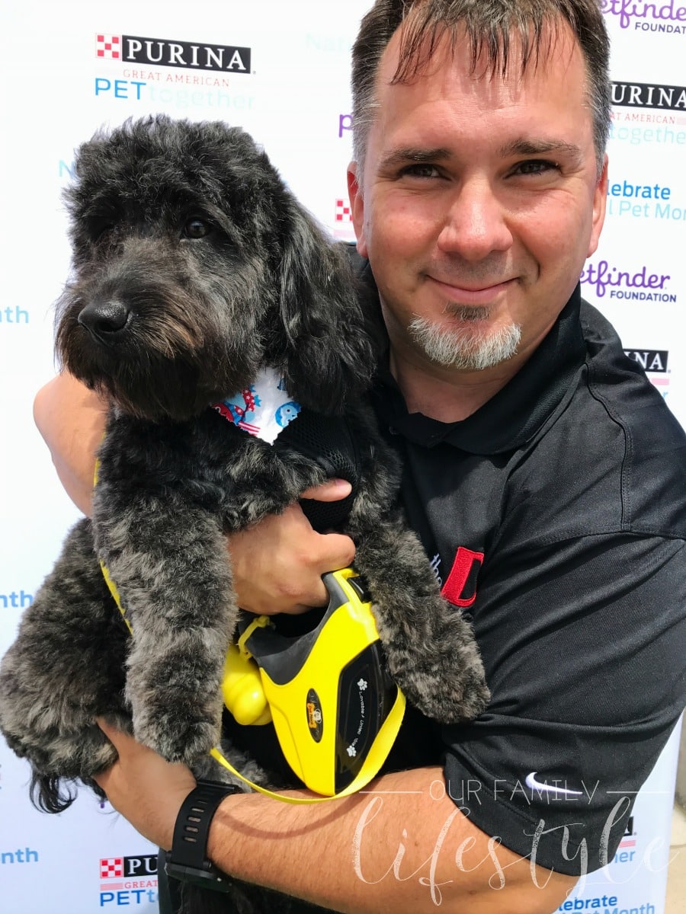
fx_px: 740
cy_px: 457
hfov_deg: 49.7
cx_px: 343
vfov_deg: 63.4
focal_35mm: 28
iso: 20
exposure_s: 1/1140
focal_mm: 3.99
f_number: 1.8
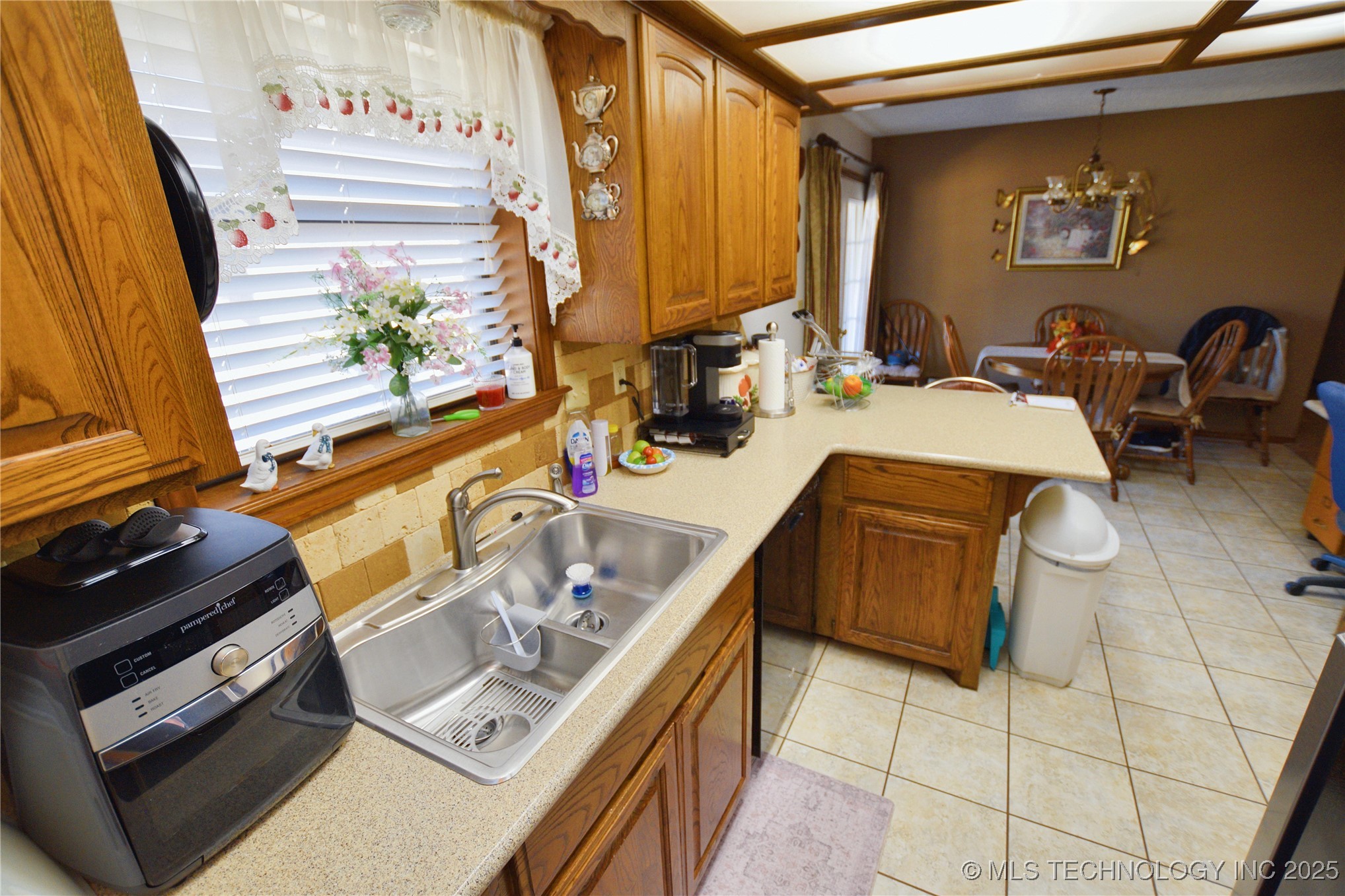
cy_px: 448
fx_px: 560
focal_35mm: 15
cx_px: 672
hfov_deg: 100.4
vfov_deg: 77.3
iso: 400
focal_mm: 10
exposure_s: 1/80
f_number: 4
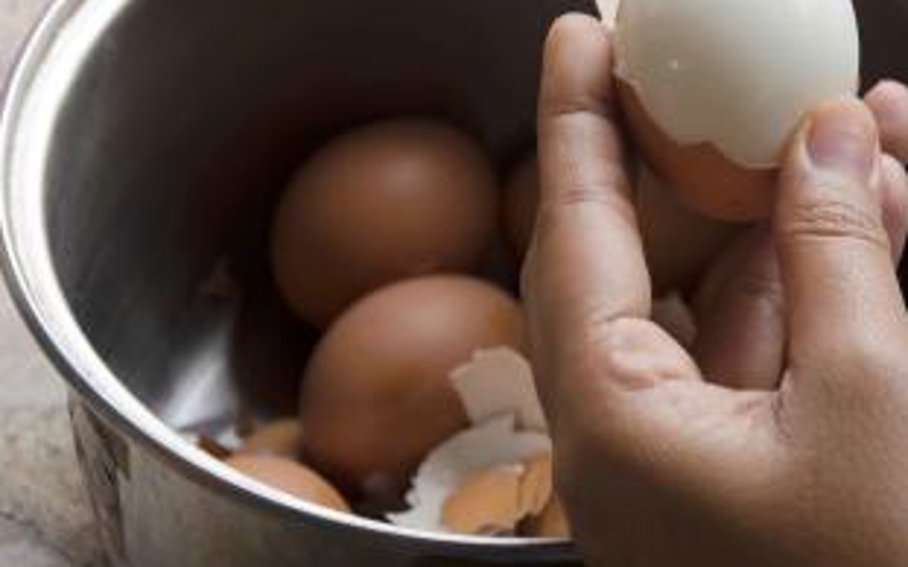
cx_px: 660
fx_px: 3759
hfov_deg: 13.7
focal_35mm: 152
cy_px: 127
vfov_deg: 8.6
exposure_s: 1/50
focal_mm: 62
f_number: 5.3
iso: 100
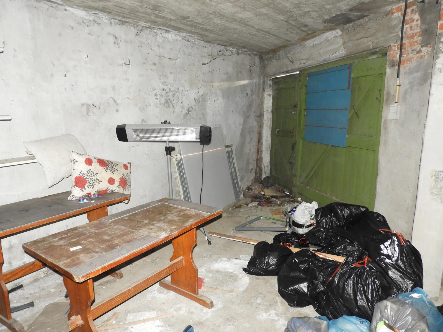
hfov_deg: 71.6
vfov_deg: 56.8
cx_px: 222
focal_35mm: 24
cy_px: 166
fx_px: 307
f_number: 3.3
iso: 320
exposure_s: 1/30
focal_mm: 4.3
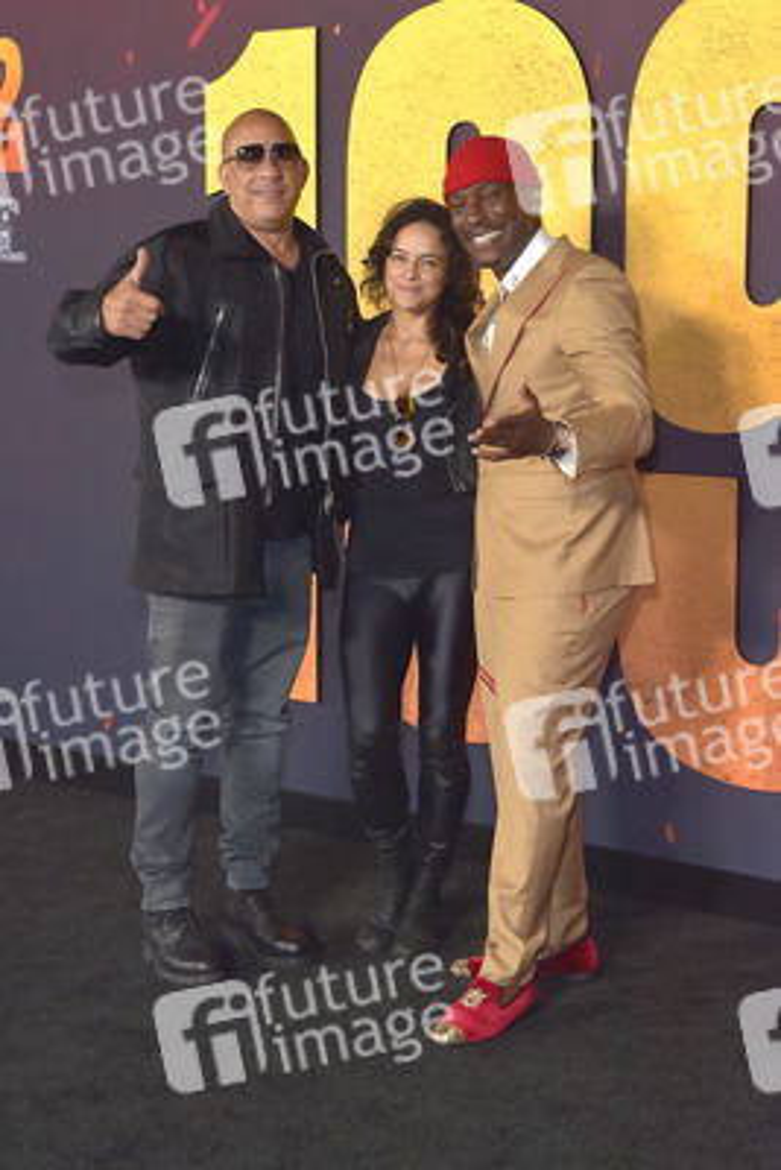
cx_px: 390
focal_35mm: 55
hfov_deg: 24.6
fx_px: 1788
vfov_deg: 36.2
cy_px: 585
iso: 800
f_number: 6.3
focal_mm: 55
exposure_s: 1/250
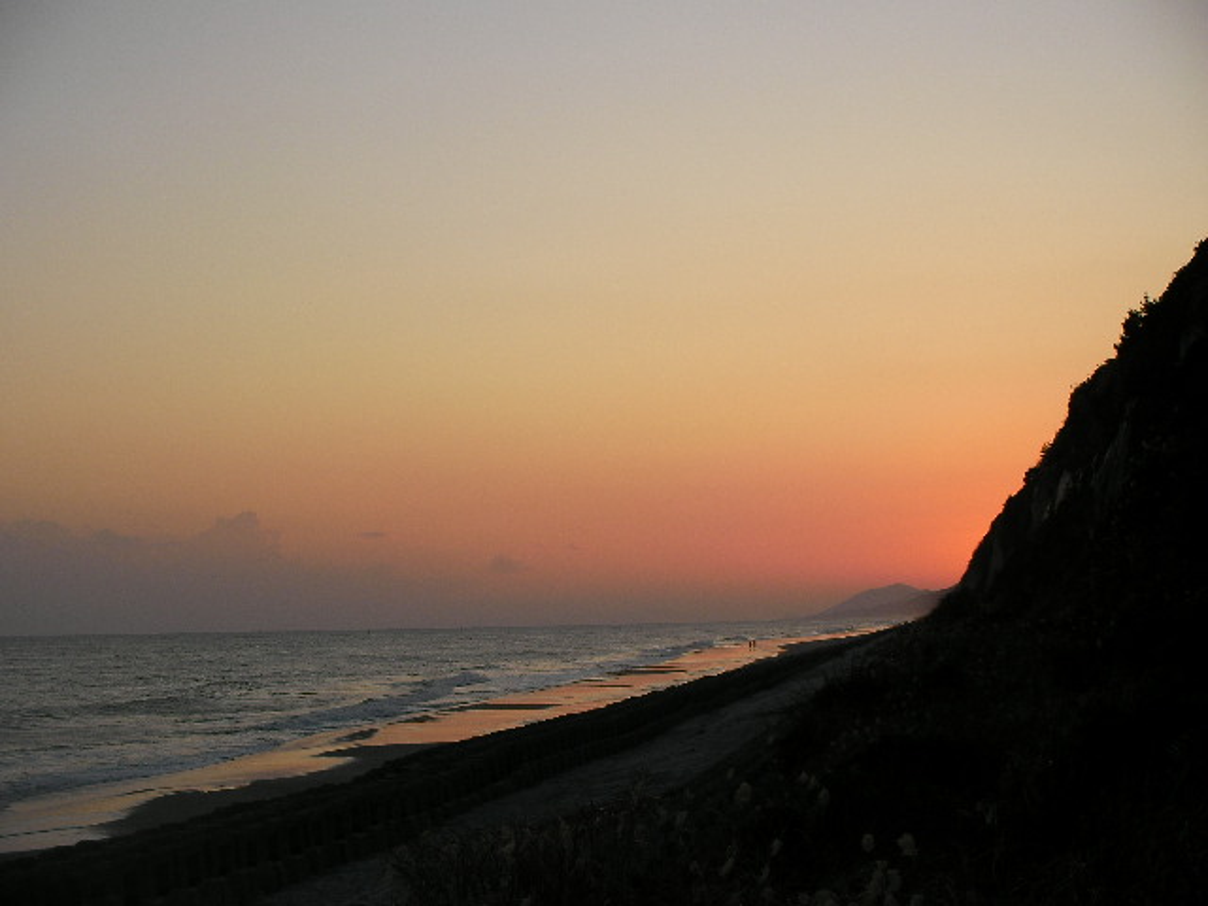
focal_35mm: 66
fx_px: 2303
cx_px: 604
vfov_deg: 22.3
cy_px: 453
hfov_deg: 29.4
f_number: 3.6
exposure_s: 1/280
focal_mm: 11
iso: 50
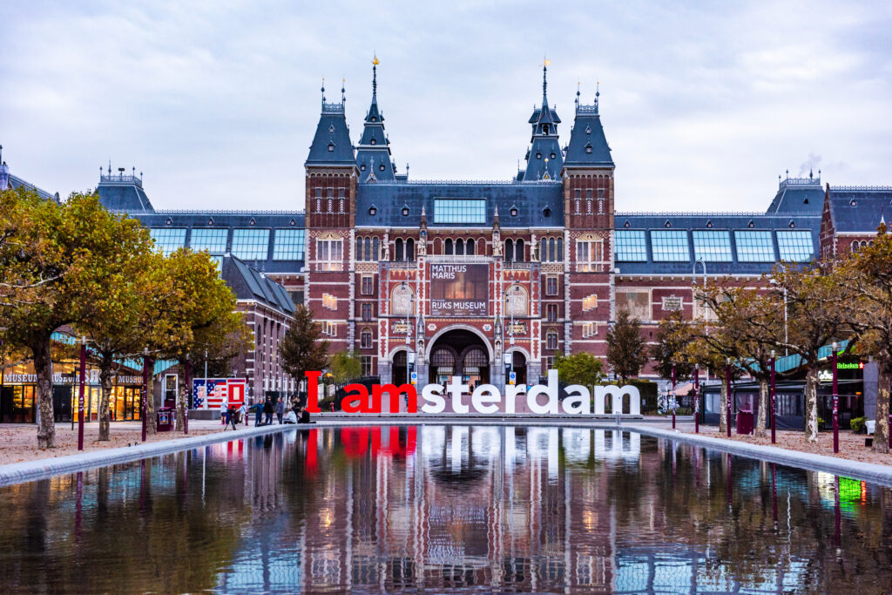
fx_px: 1437
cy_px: 298
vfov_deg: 23.4
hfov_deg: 34.5
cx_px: 446
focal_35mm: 58
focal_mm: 58
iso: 500
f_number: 5.6
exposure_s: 1/50
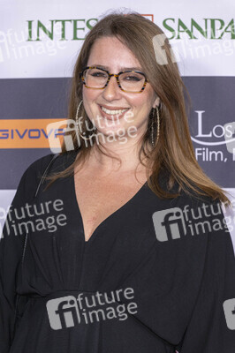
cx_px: 118
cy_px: 176
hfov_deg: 11.4
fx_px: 1177
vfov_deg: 17.1
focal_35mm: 120
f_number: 5.6
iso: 800
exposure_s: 1/200
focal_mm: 120
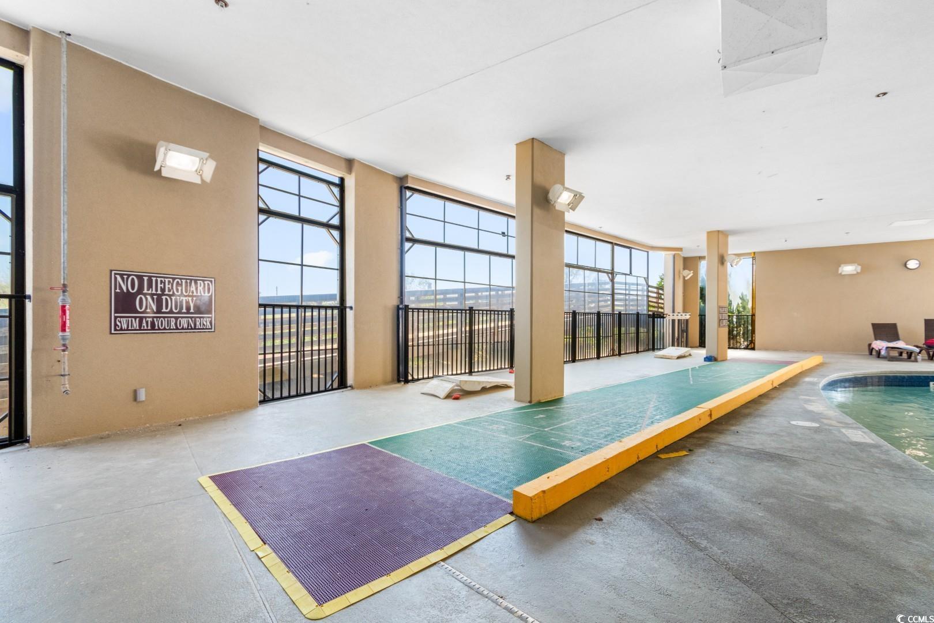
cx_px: 467
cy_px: 312
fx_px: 389
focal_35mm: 15
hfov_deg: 100.4
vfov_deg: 77.3
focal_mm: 10
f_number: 4.5
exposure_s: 1/60
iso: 100
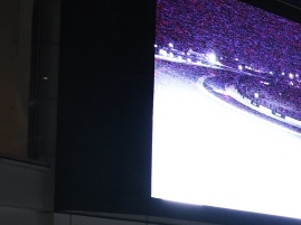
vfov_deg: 11.2
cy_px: 163
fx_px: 1146
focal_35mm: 132
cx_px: 559
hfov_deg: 13.3
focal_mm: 24
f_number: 6.3
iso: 1600
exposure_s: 1/30
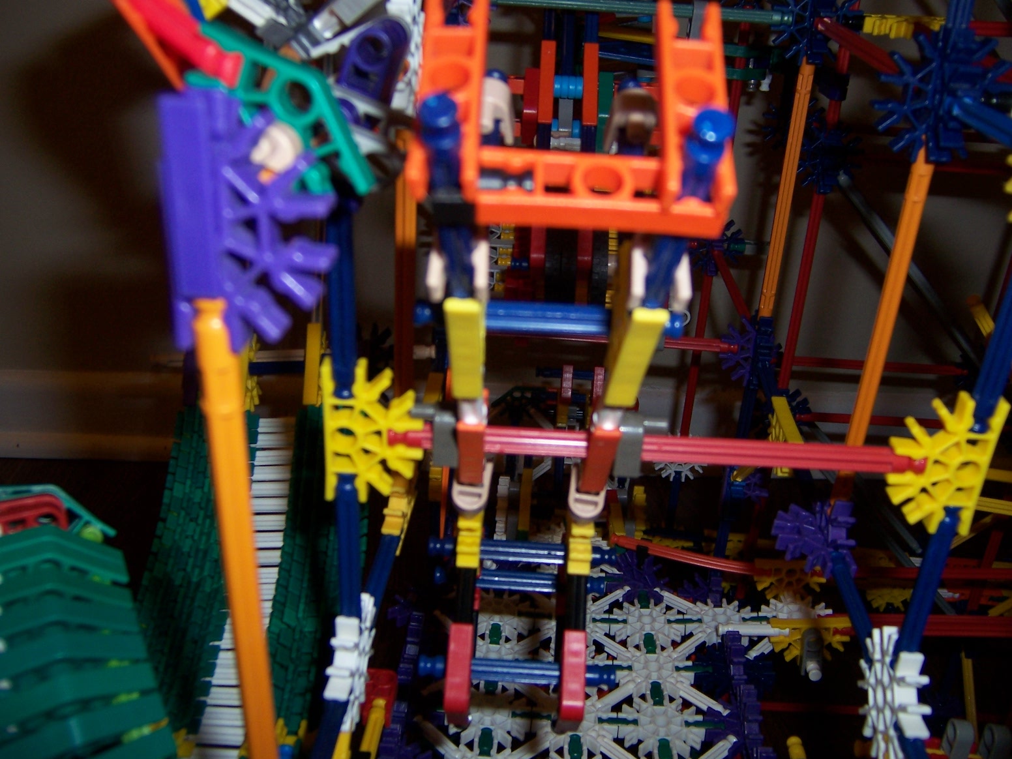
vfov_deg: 42.9
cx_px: 506
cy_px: 380
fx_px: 965
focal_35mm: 33
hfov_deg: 55.4
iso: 80
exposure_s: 1/60
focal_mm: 5.5
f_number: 2.8
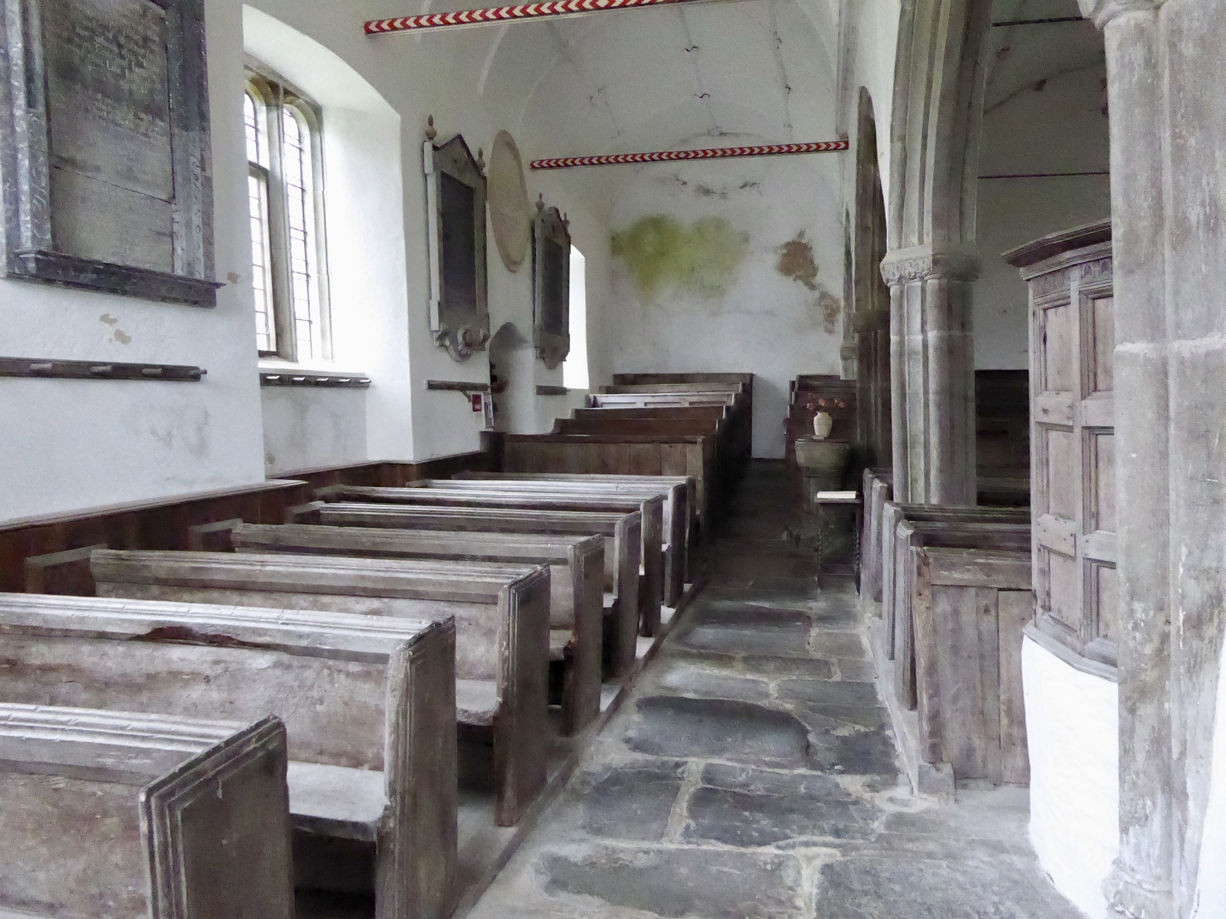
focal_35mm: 25
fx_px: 885
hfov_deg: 69.4
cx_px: 613
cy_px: 460
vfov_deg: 54.9
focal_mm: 4.3
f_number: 3.3
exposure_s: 1/60
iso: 3200
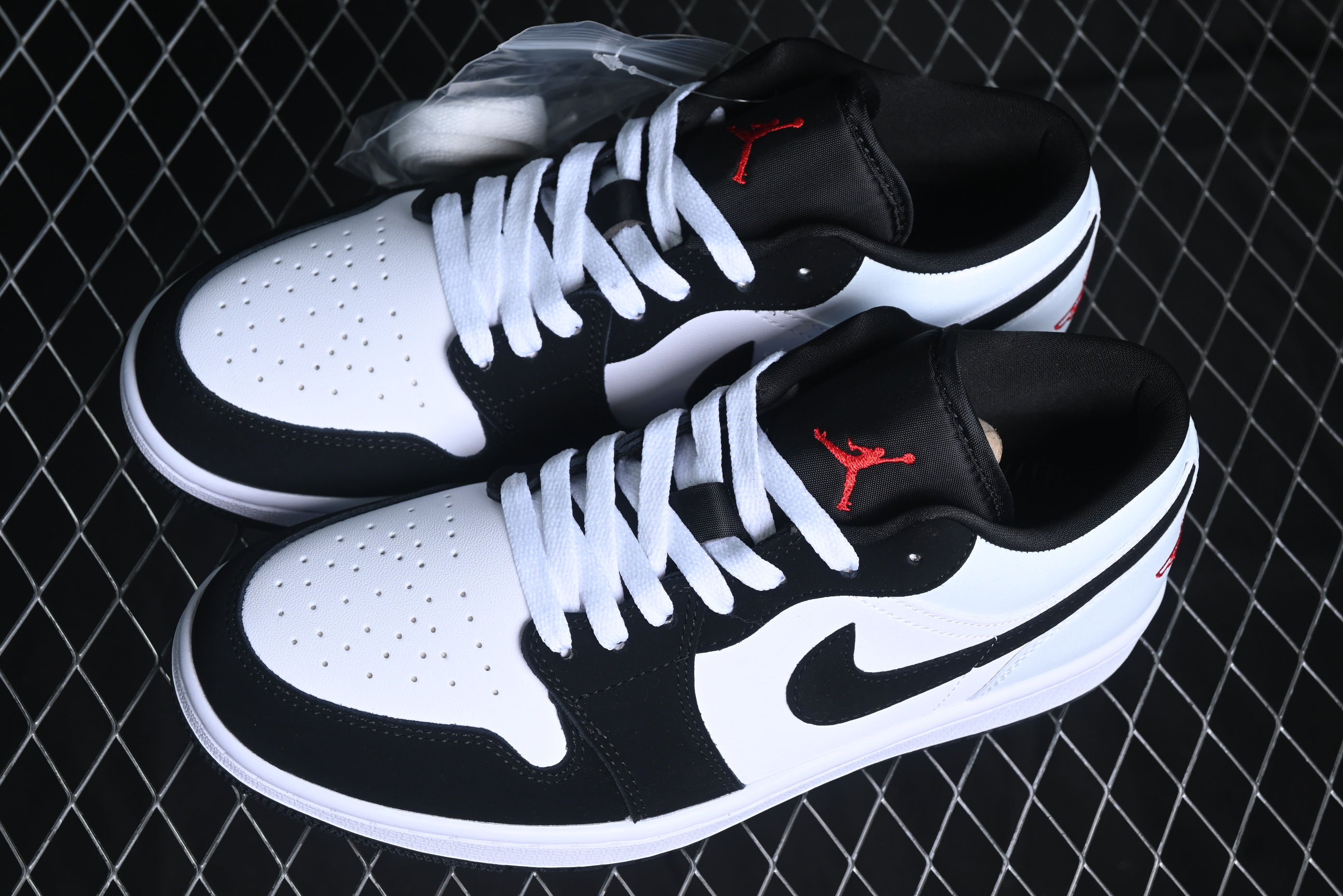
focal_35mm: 75
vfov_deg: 18.2
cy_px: 448
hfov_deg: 27.0
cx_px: 672
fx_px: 2798
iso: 160
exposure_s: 1/60
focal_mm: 50
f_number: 6.3
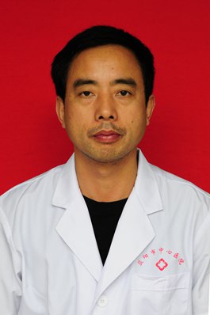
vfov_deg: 19.5
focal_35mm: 105
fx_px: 919
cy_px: 158
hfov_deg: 13.0
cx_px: 105
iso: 400
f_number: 5.6
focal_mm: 70
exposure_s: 1/80
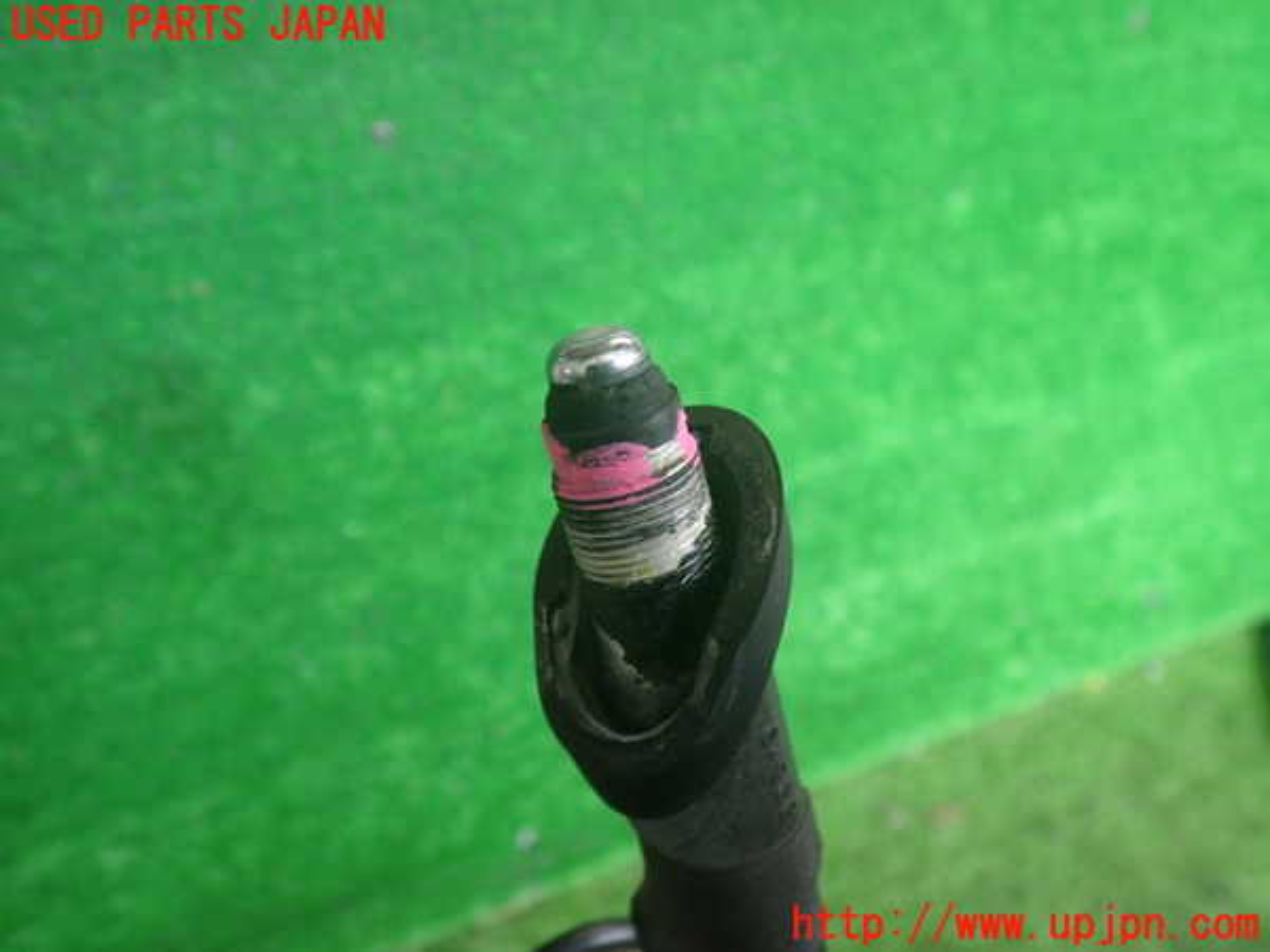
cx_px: 635
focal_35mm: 30
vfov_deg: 46.8
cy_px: 476
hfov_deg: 60.0
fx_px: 1101
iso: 200
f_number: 2.3
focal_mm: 5.4
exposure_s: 1/100
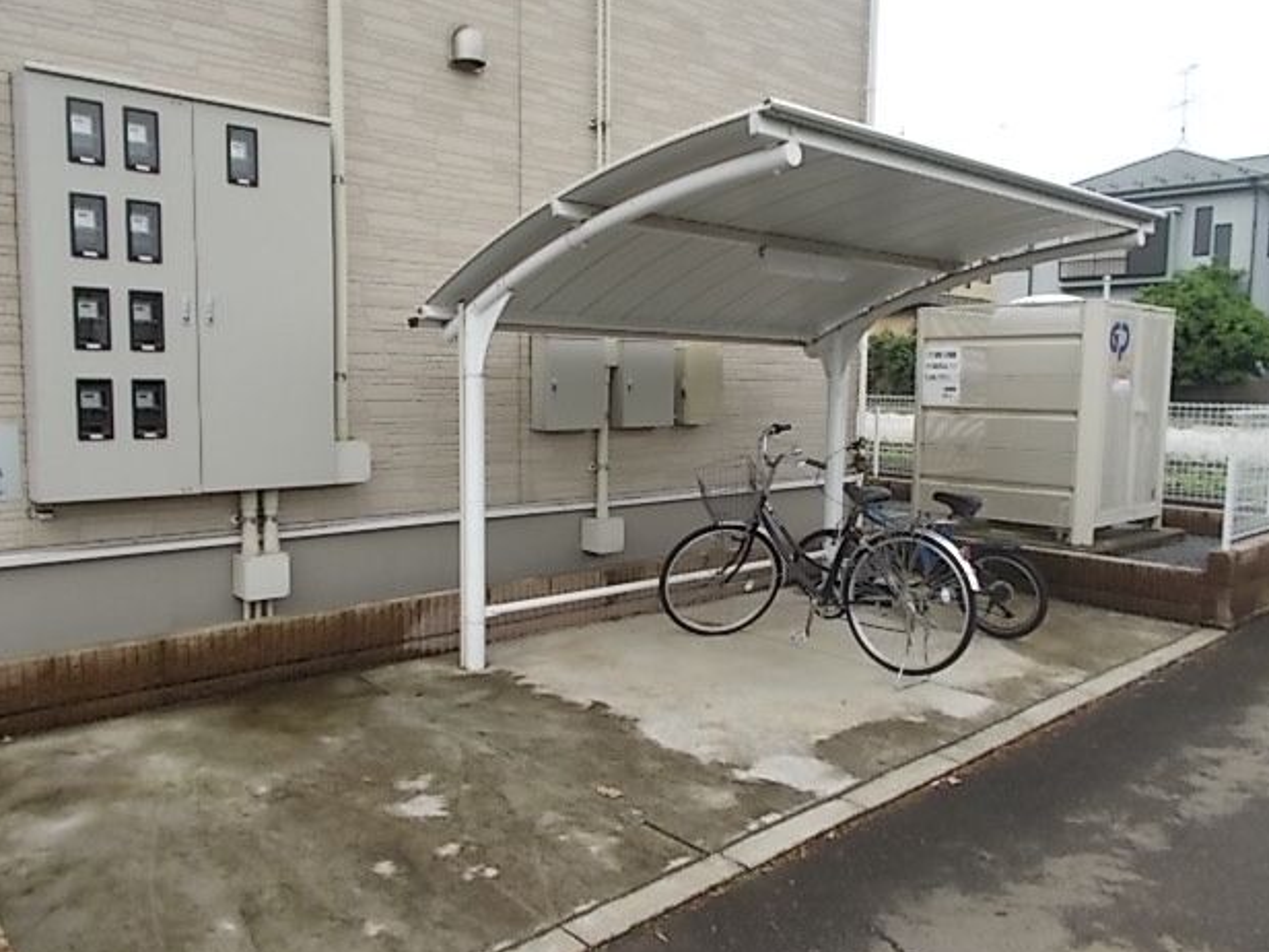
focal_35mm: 27
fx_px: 990
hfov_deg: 65.3
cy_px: 484
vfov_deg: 51.4
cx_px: 624
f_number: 3.2
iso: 80
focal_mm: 4.6
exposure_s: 1/200
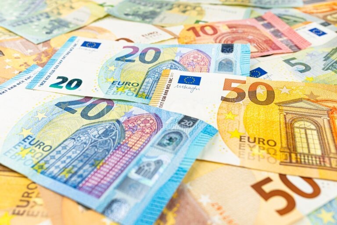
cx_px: 168
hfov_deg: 54.4
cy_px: 112
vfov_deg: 37.9
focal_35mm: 35
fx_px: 328
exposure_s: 1/8
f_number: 8
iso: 50
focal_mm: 35
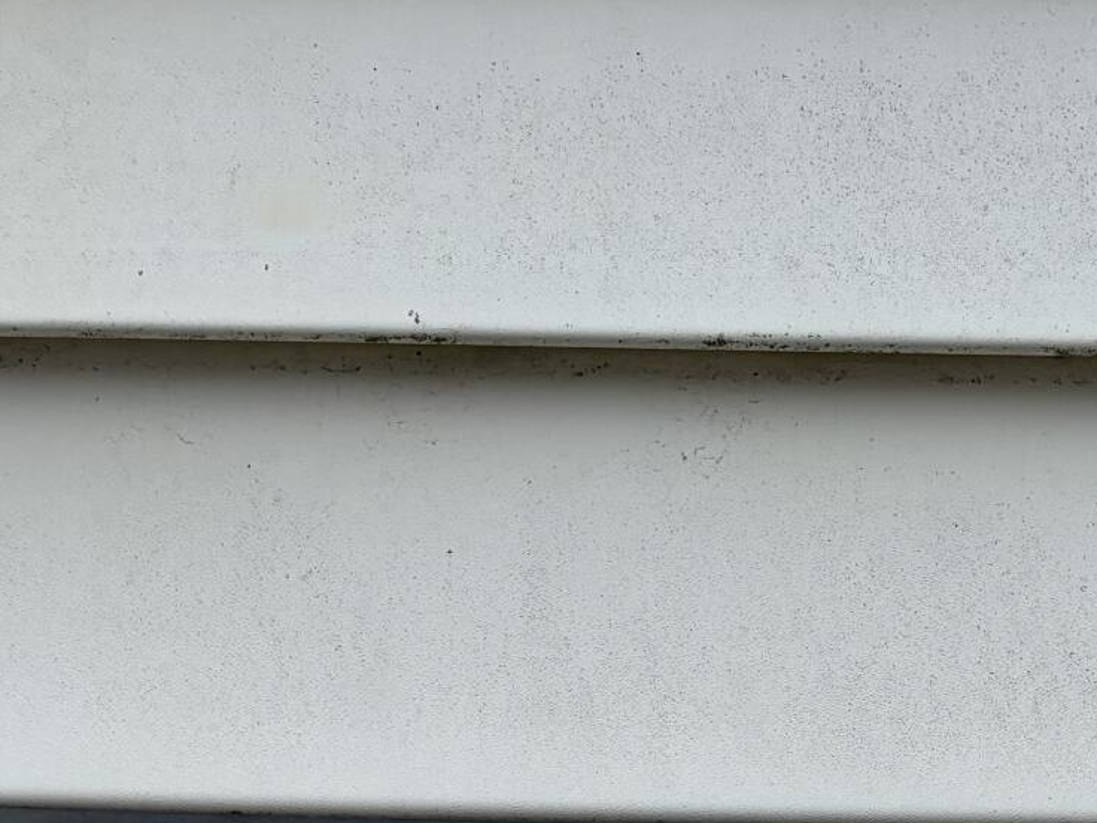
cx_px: 826
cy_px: 1187
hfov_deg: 18.4
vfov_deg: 13.3
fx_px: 3359
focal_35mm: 106
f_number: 1.6
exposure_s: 1/1949
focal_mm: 5.96
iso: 50
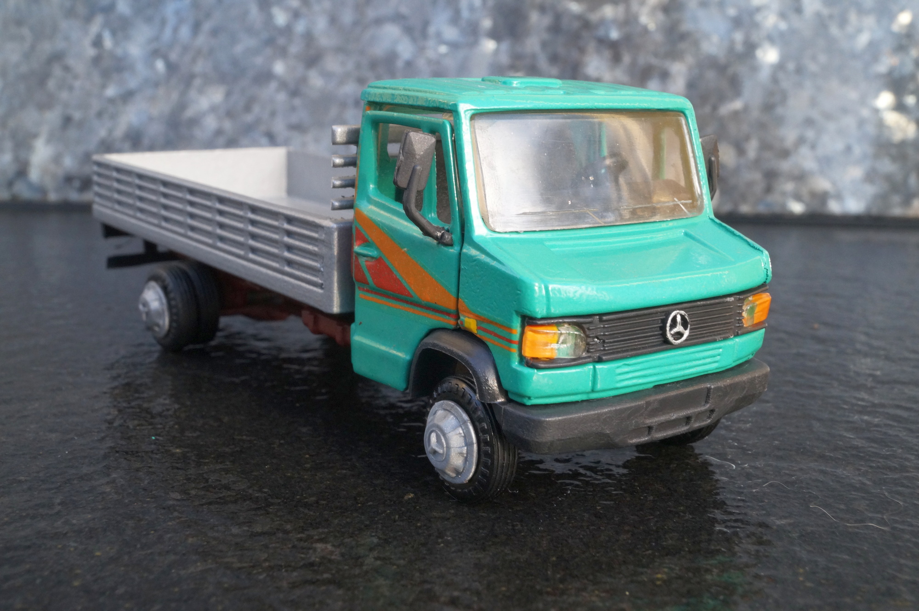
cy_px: 306
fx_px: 1148
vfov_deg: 29.8
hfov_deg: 43.6
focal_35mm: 45
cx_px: 460
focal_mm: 30
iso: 800
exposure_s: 1/60
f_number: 18
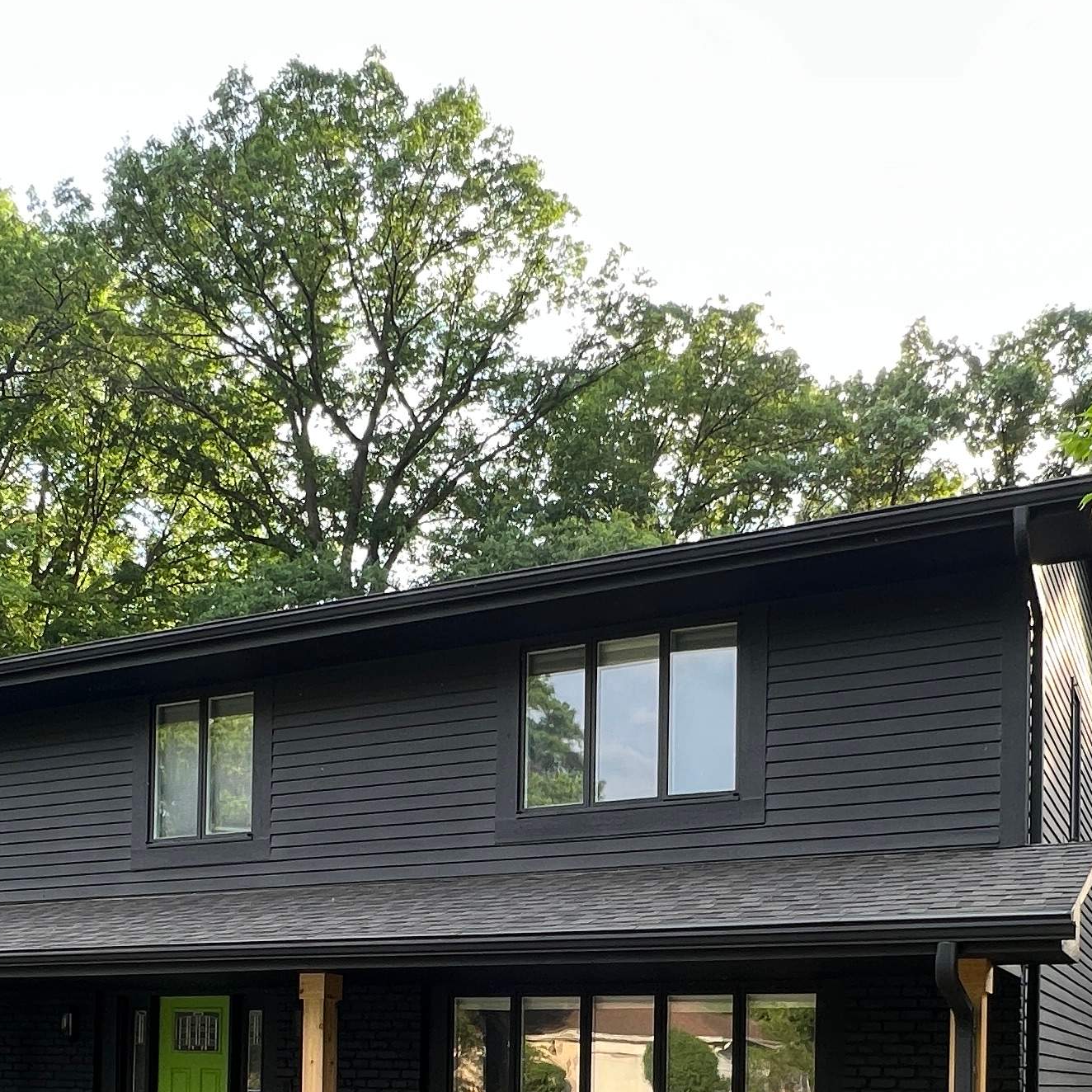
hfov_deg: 47.2
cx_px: 554
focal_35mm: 35
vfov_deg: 41.9
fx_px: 1249
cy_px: 1052
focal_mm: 1.57
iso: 40
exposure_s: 1/99
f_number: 1.8
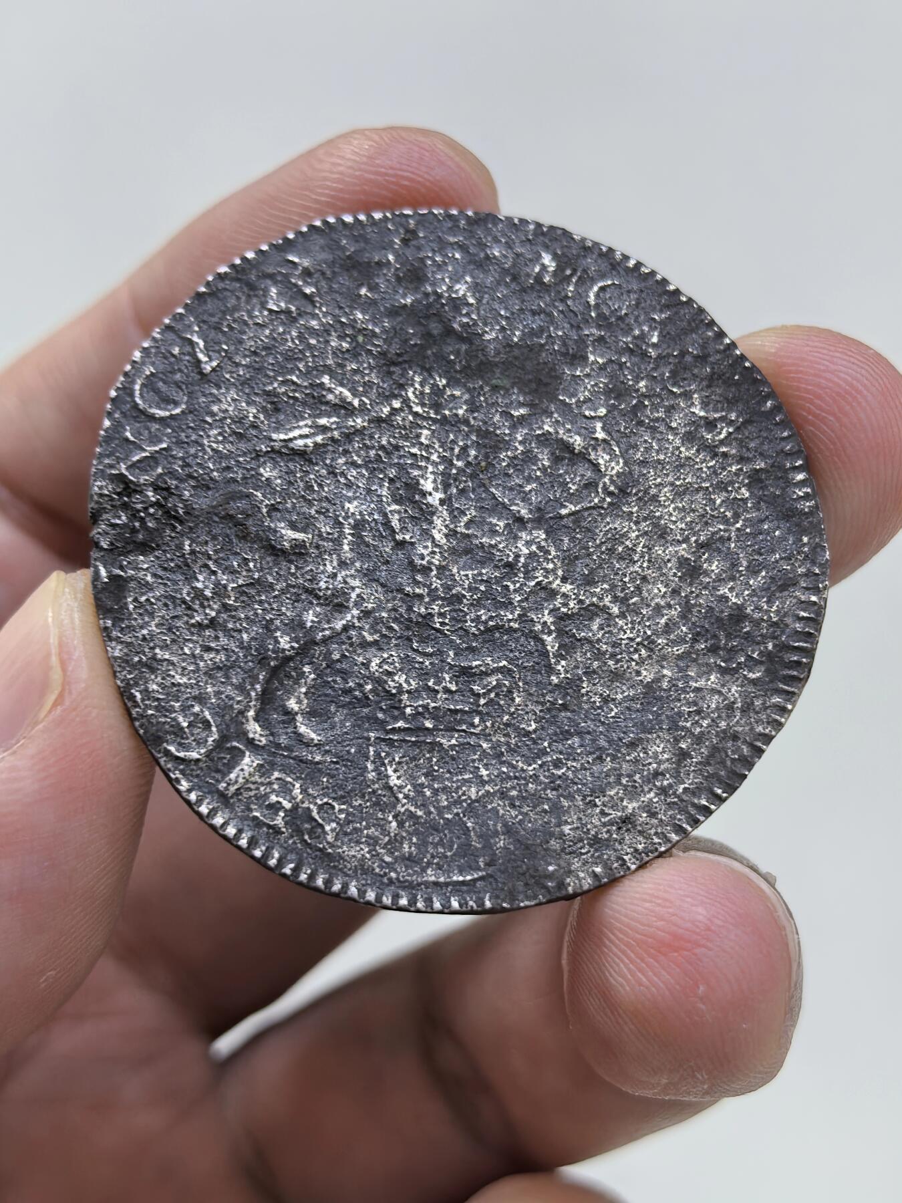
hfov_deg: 27.0
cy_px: 602
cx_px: 451
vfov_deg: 35.5
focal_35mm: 54
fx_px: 1876
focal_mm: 6.98
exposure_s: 1/25
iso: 400
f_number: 2
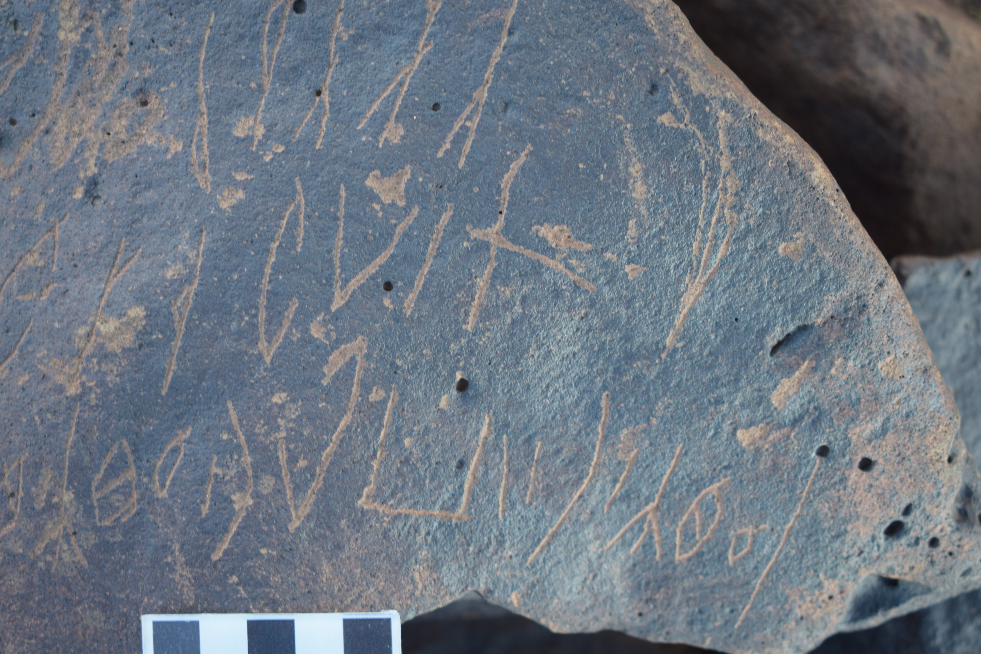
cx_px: 490
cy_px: 327
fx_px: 1717
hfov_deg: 31.9
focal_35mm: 63
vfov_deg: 21.6
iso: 200
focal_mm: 42
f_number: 5
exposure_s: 1/60
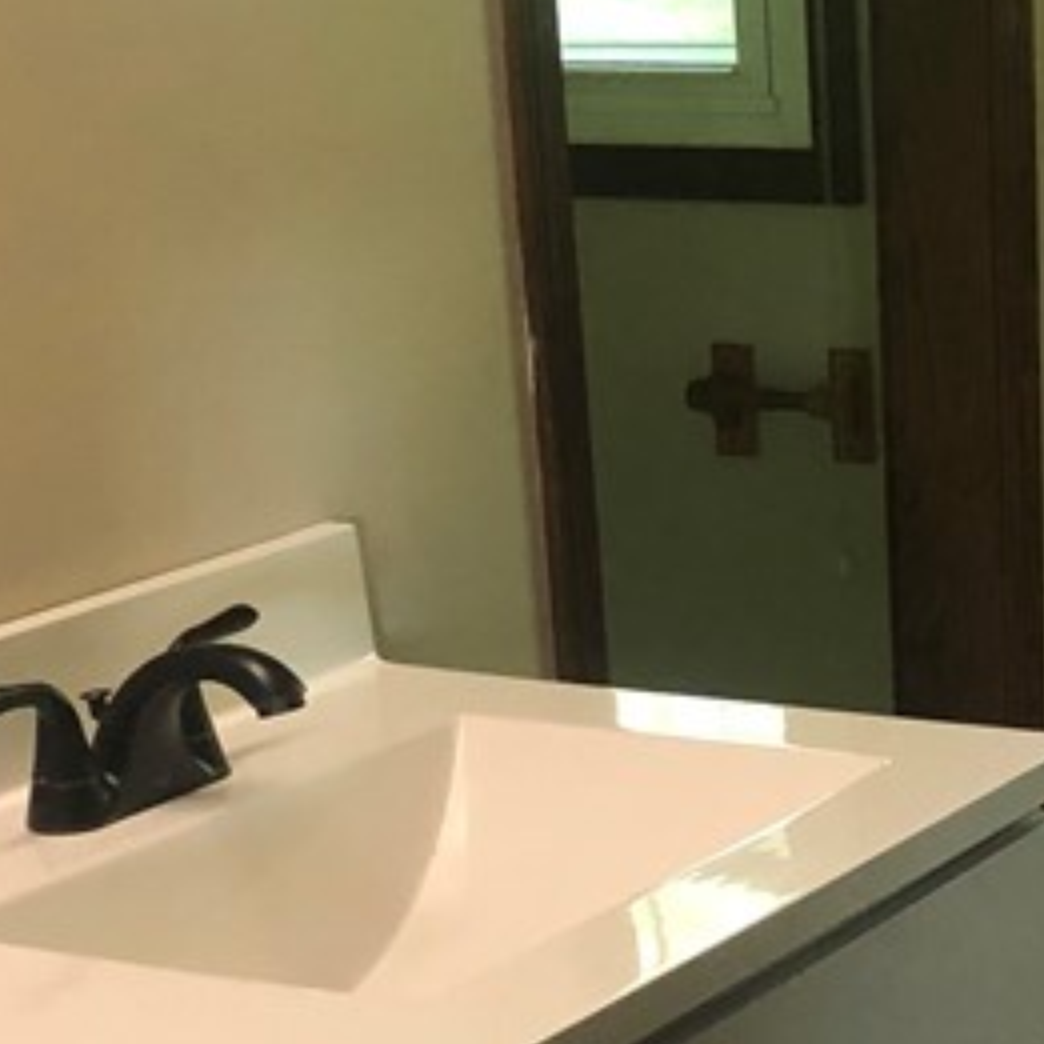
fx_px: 3310
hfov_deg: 17.6
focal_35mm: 97
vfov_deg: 17.6
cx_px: 1000
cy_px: 984
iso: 100
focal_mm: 3.99
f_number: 1.8
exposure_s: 1/15
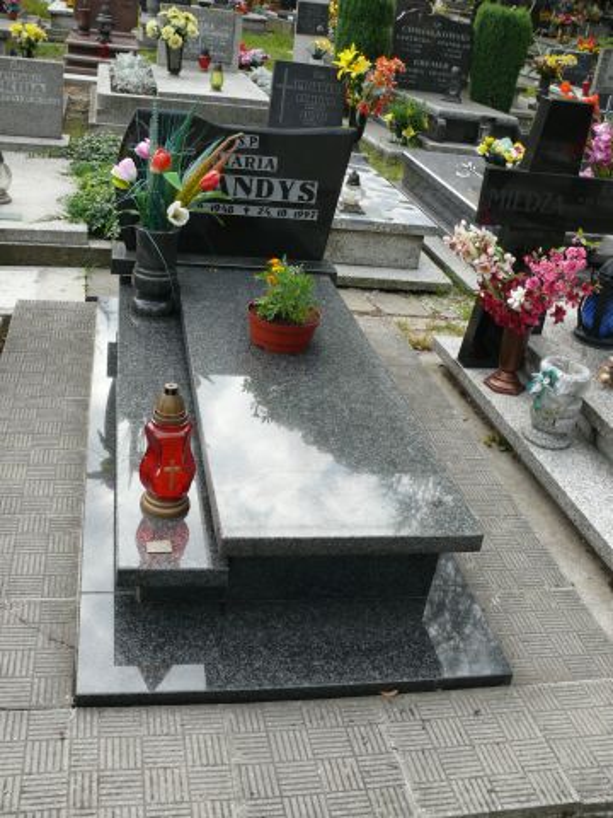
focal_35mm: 35
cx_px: 306
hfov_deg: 40.7
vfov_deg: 52.6
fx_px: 826
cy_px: 409
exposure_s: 1/200
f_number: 4.5
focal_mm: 7.4
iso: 100
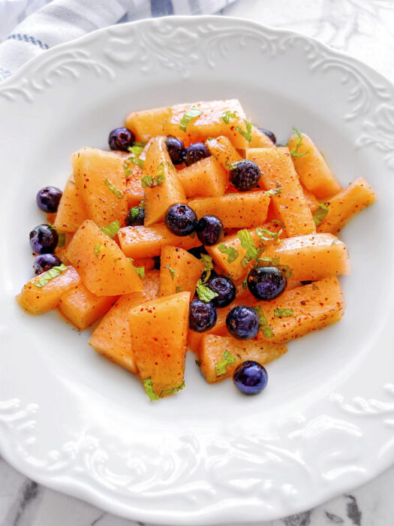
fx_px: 395
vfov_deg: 67.3
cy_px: 263
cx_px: 197
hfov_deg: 53.1
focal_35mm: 26
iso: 125
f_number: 1.5
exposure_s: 1/120
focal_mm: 5.7
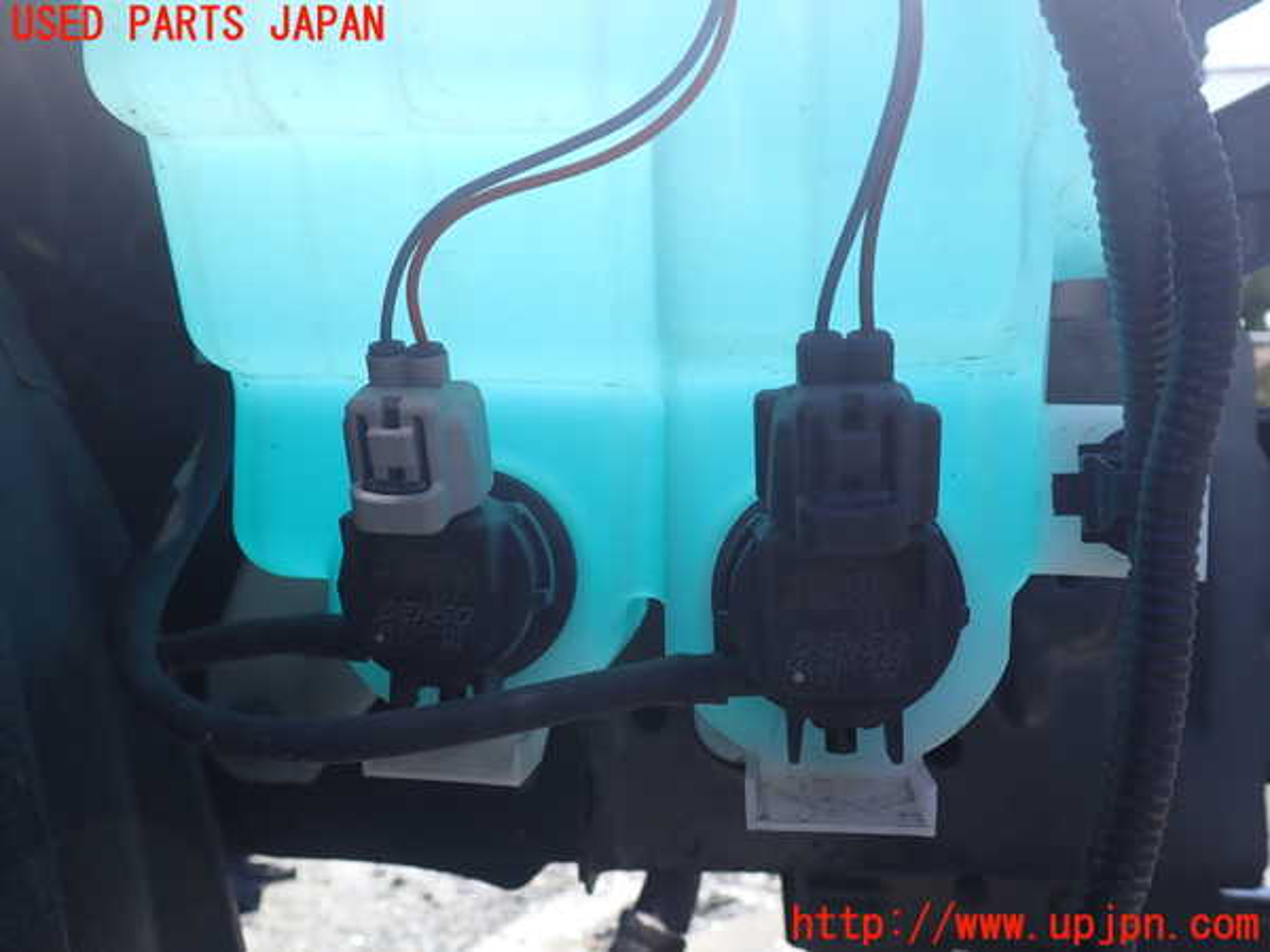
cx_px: 635
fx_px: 1101
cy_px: 476
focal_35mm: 30
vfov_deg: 46.8
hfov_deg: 60.0
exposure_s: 1/320
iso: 100
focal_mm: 5.4
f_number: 3.2
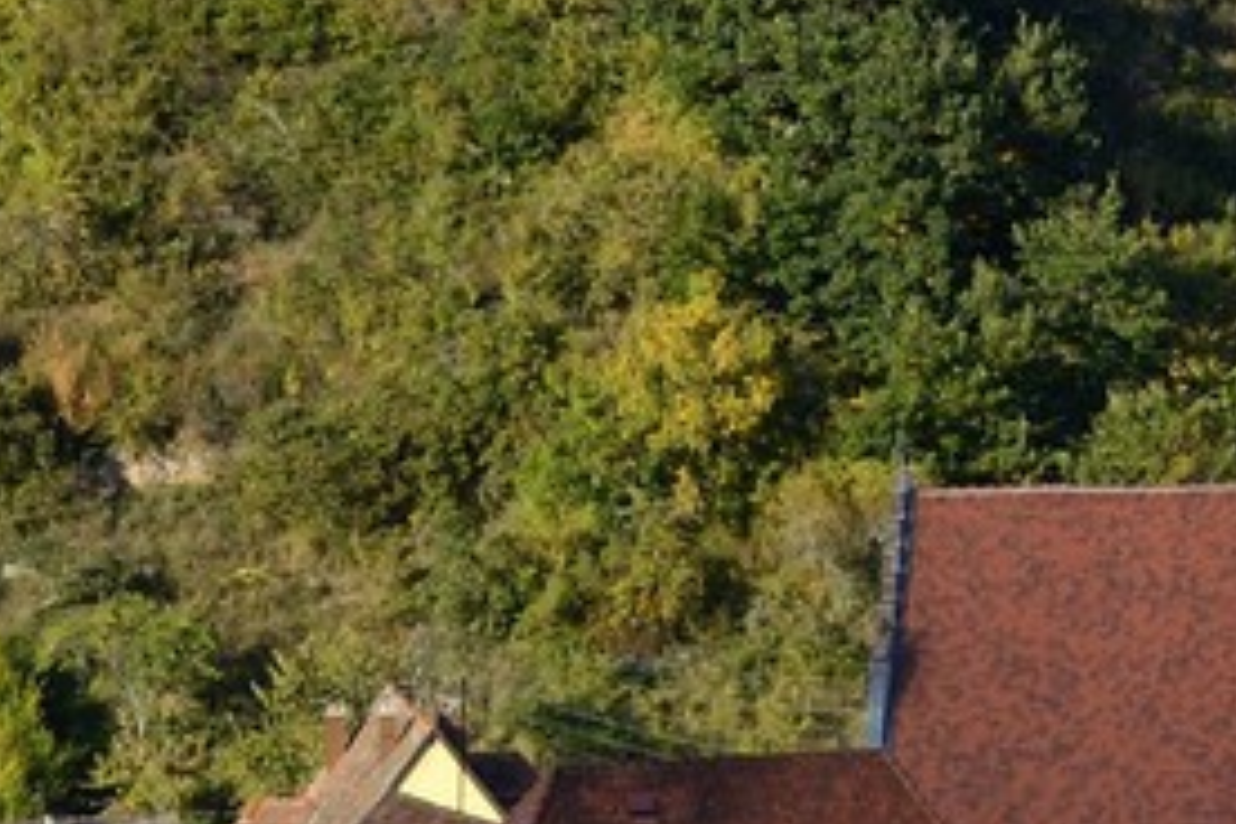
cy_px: -430
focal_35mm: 591
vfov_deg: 2.3
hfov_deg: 3.4
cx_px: 3287
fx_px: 20289
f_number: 11
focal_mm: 102
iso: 200
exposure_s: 1/200
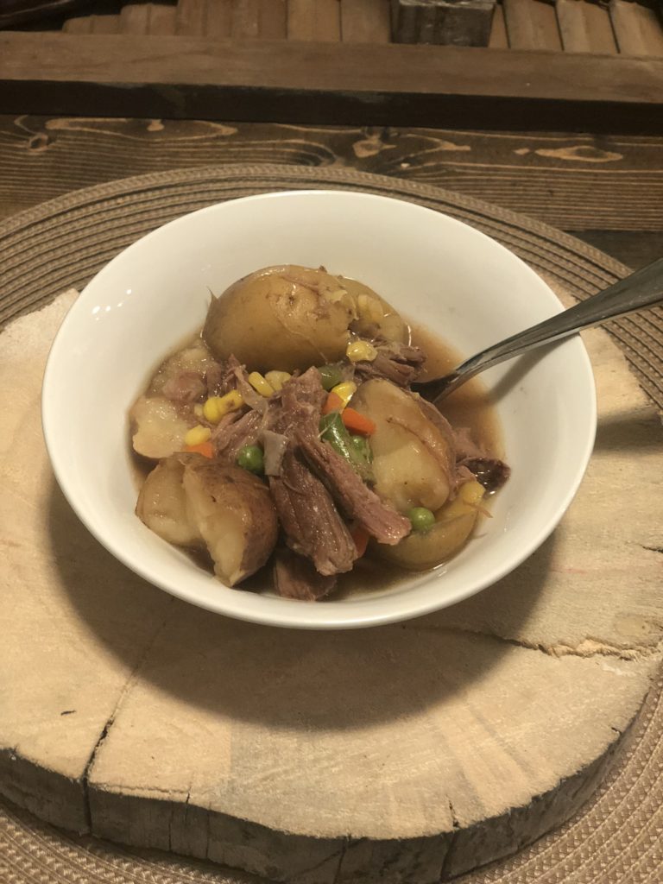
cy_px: 442
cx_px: 332
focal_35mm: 52
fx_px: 1328
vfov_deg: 36.8
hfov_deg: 28.0
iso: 160
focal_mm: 6
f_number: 2.4
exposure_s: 1/12
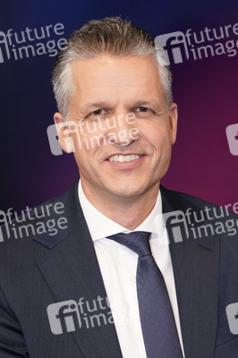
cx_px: 119
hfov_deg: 19.4
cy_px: 179
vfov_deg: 28.9
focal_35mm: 70
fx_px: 695
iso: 2000
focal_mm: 70
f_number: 5.6
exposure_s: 1/125
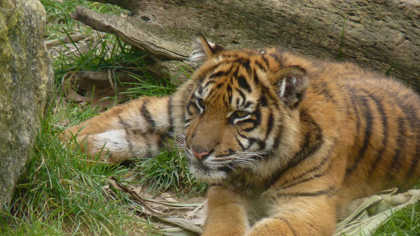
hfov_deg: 4.1
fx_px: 5913
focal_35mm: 531
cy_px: 120
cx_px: 210
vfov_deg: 2.3
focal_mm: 86.4
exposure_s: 1/125
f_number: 4.4
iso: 200
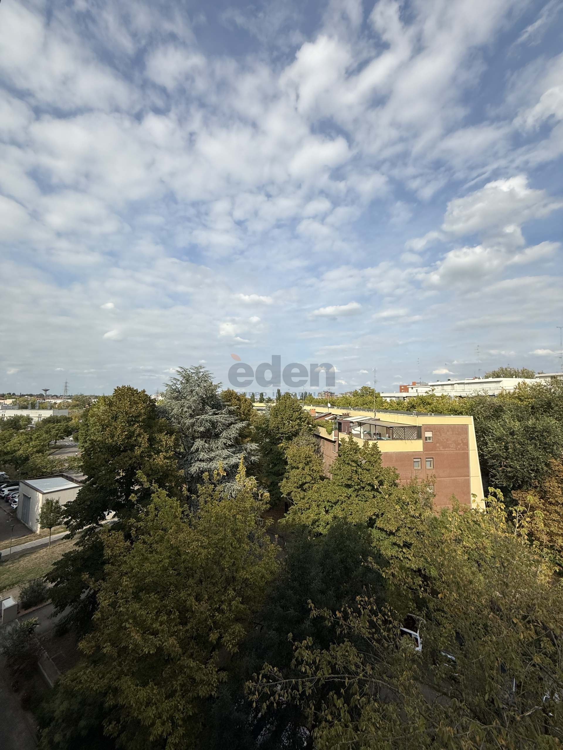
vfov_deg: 102.1
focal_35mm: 14
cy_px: 375
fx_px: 304
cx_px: 282
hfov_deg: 85.7
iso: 50
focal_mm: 2.22
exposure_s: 1/2611
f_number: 2.2
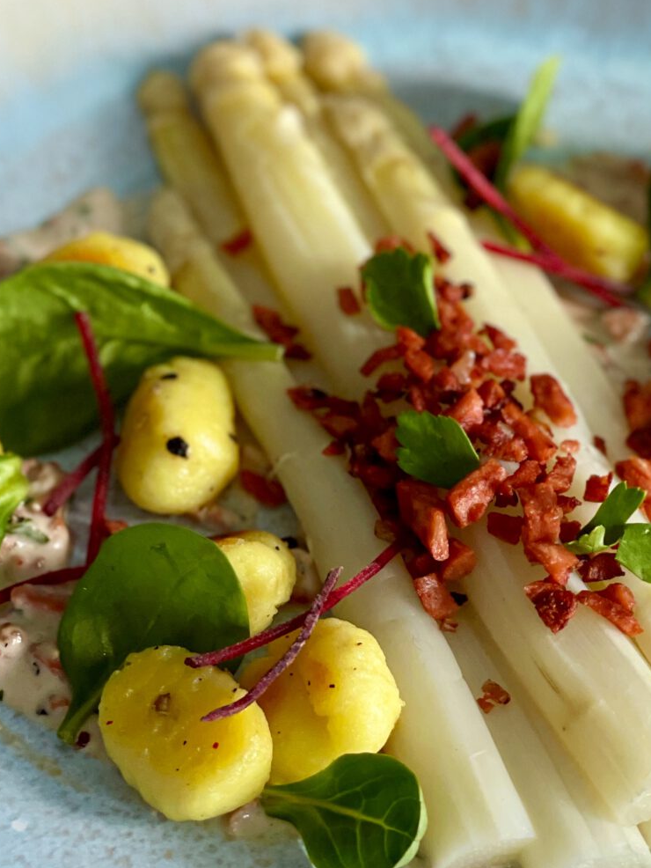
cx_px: 395
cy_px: 348
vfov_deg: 18.2
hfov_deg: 13.7
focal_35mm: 108
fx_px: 2707
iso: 125
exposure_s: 1/122
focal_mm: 6
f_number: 2
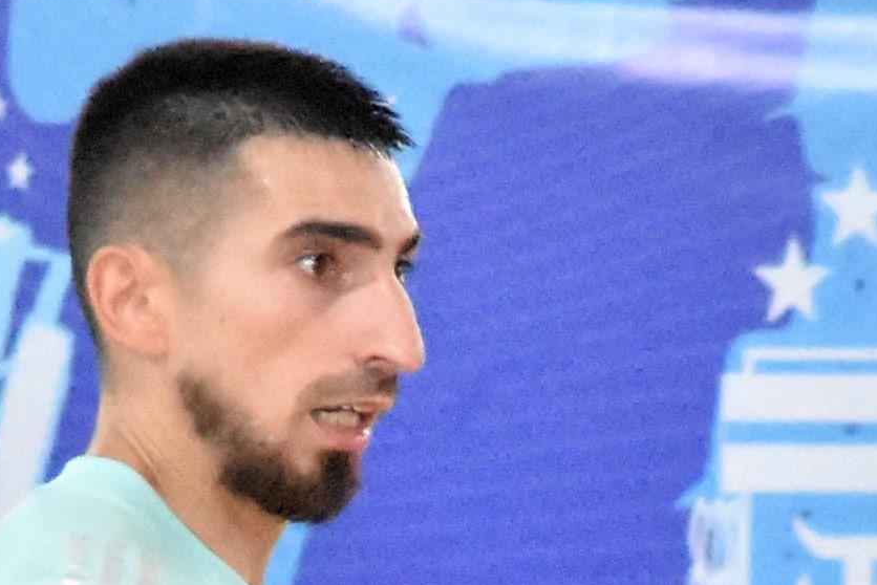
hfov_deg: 1.8
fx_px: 28685
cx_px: 498
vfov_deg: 1.2
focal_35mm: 1177
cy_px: 1570
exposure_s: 1/800
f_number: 4.8
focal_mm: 125
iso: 12800
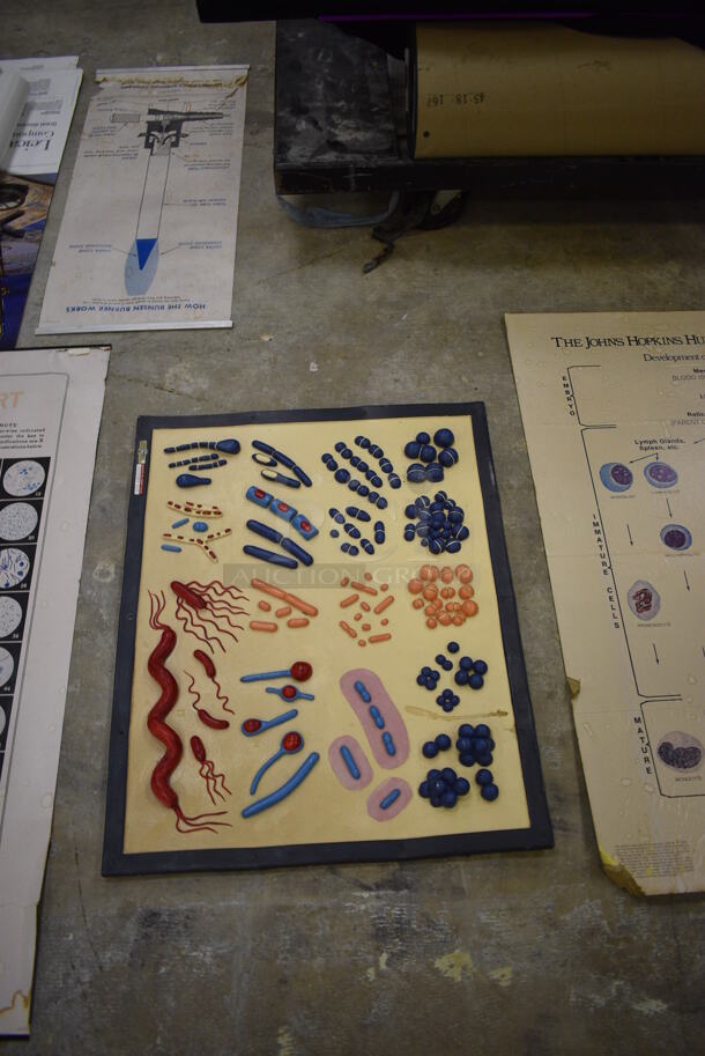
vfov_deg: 61.9
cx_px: 352
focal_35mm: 30
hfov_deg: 43.7
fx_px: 880
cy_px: 528
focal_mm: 20
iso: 800
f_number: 3.5
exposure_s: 1/200
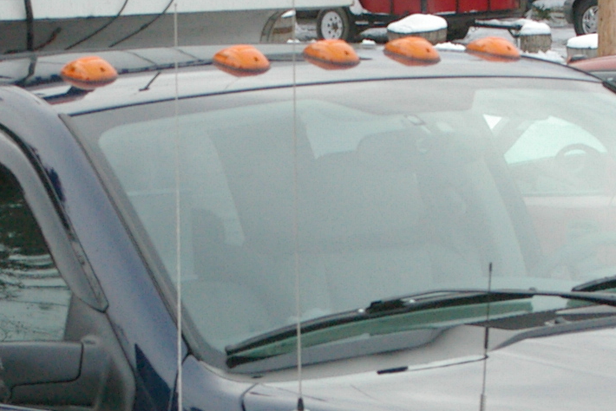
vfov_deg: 7.7
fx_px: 3047
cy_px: 401
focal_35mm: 178
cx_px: 324
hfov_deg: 11.5
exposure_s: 1/250
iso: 800
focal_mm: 28
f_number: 6.7
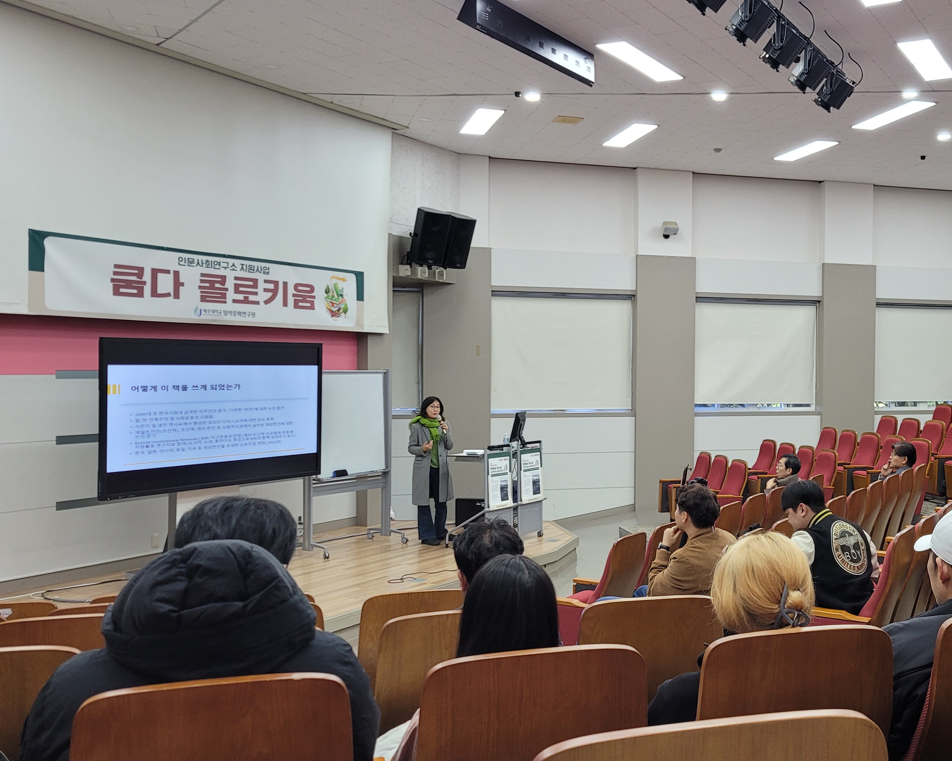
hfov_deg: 48.0
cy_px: 395
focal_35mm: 37
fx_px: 1042
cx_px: 656
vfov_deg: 40.1
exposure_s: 1/120
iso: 200
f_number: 1.8
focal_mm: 5.4
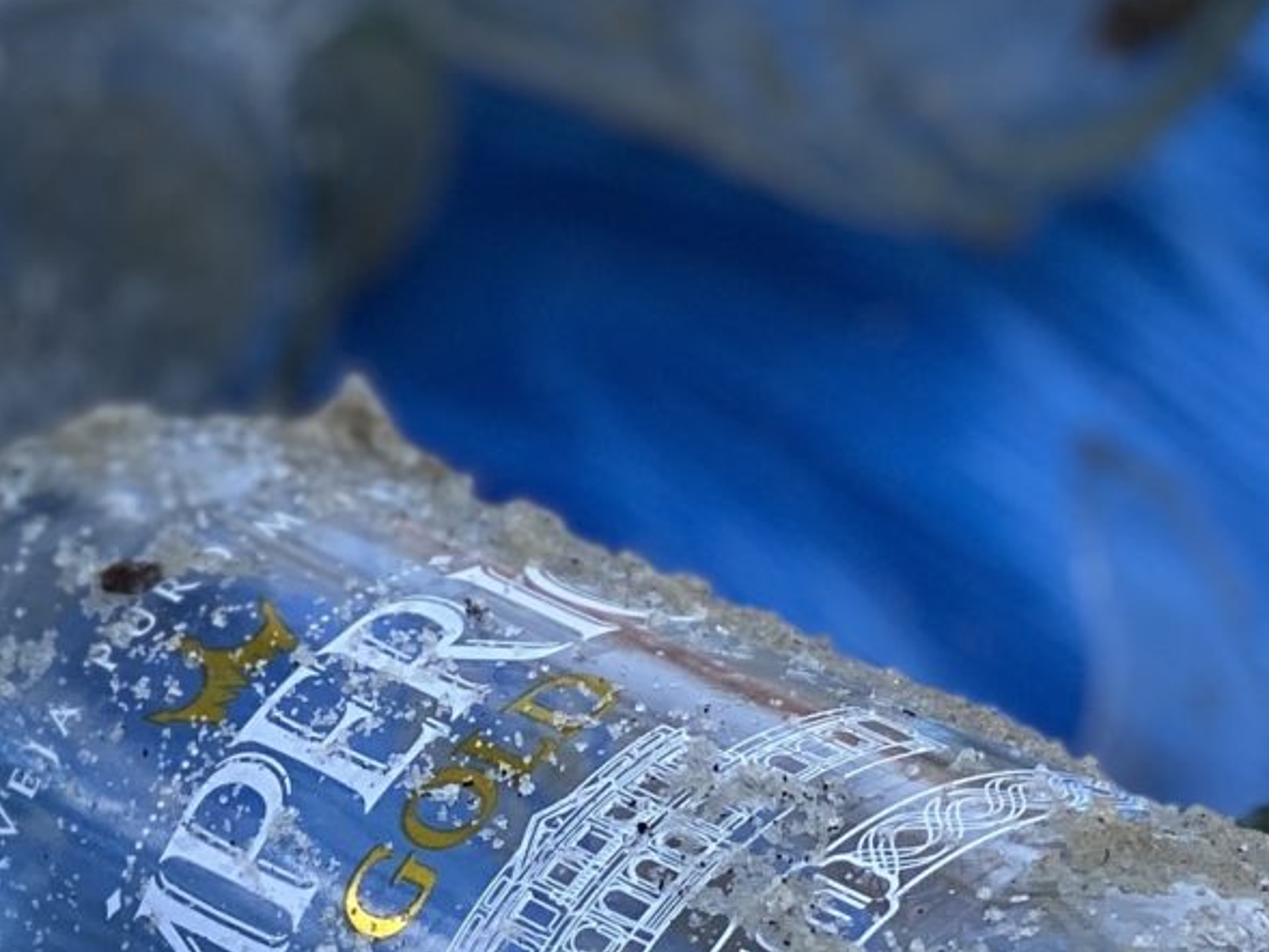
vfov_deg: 6.6
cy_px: 1004
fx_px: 8287
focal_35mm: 226
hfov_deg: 8.5
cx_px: -726
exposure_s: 1/410
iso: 20
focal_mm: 6
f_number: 2
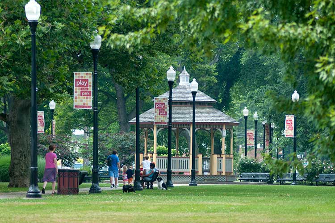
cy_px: 112
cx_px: 168
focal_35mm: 153
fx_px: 1424
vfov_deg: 9.0
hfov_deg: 13.4
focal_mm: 102
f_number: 1.6
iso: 400
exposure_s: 1/500
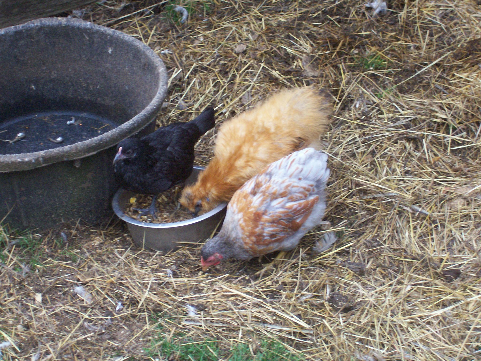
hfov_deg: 19.3
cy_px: 180
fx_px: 1417
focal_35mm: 102
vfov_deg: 14.5
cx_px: 240
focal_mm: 16.8
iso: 160
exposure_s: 1/63.3
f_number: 4.6
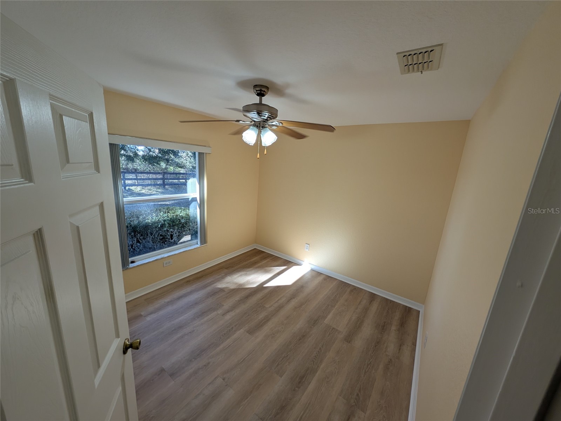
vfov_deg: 94.5
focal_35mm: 12
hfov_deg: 110.5
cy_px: 210
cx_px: 280
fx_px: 194
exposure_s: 1/135
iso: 40
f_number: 1.95
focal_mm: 2.23
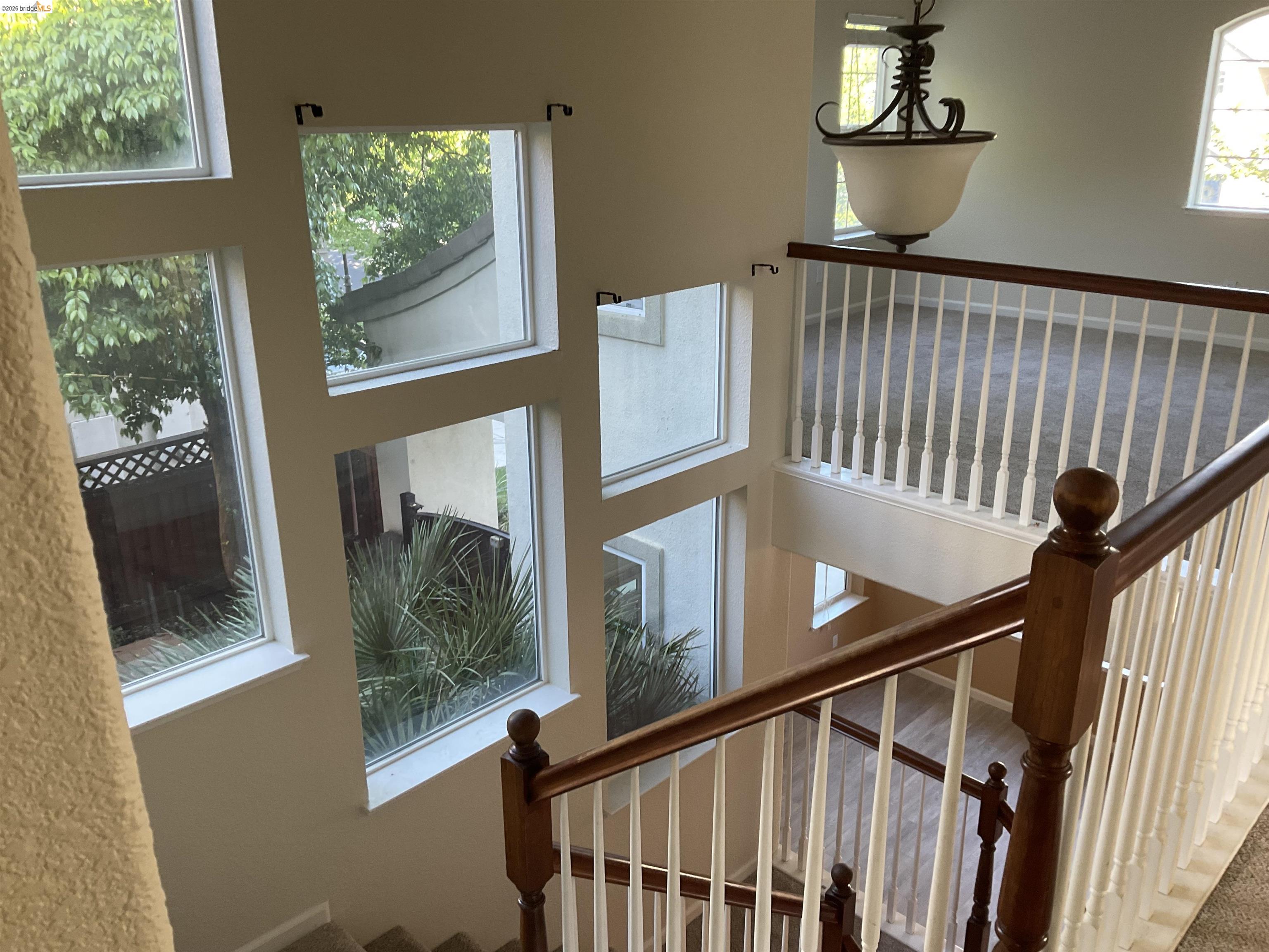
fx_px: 1063
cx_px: 634
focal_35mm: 29
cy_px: 476
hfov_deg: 61.7
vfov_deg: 48.2
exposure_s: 1/60
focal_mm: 3
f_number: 1.8
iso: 40
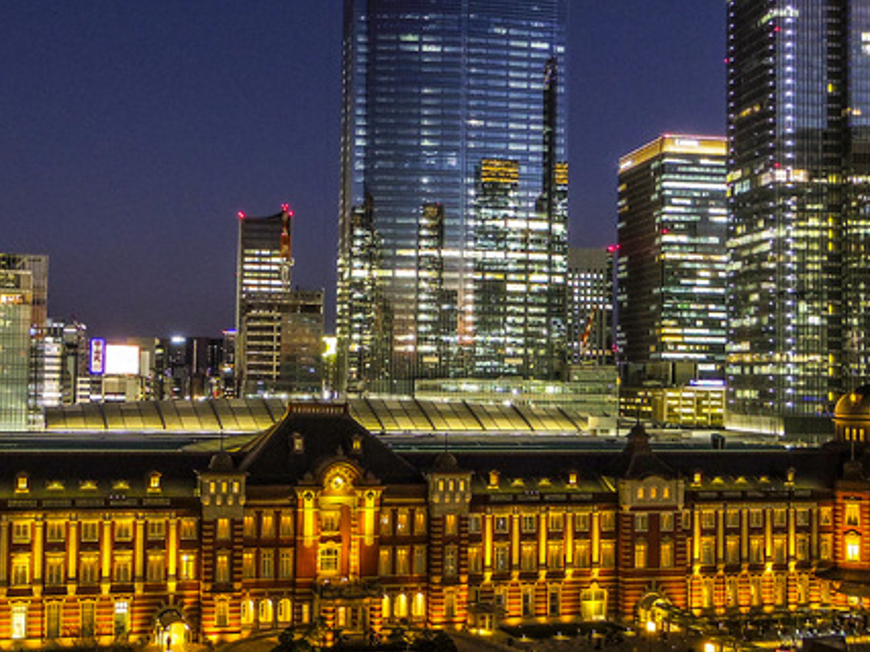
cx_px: 332
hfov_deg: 41.0
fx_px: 1155
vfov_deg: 31.5
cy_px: 288
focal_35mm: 46
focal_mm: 5
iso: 200
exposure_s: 1/4
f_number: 2.8
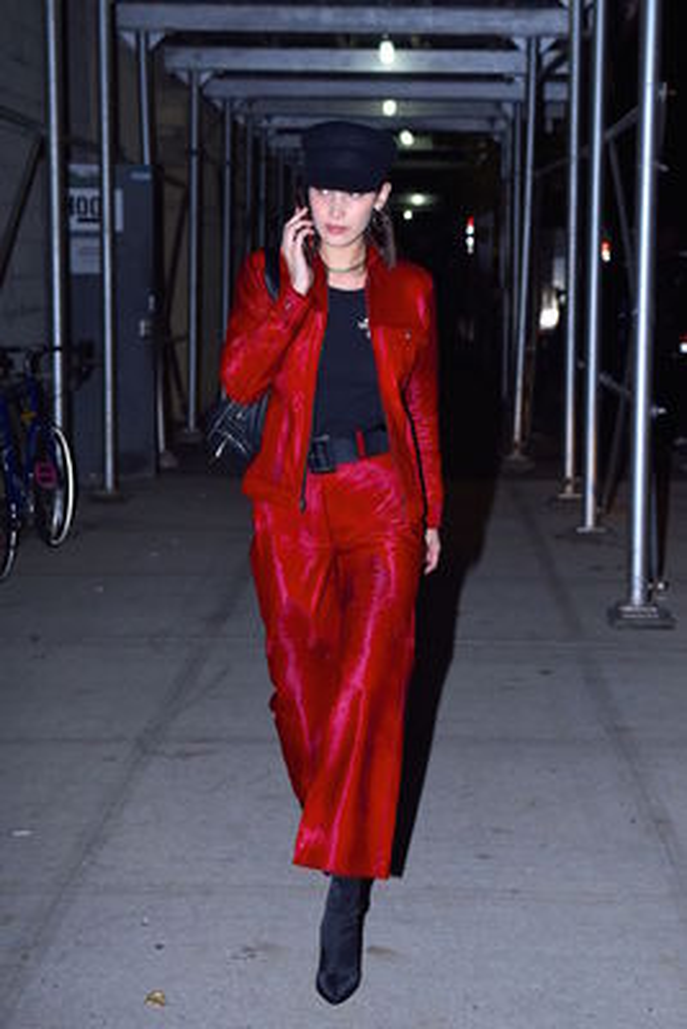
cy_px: 514
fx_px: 1487
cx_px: 344
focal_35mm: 52
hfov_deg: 26.0
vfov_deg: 38.2
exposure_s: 1/250
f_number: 5
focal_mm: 52
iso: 500
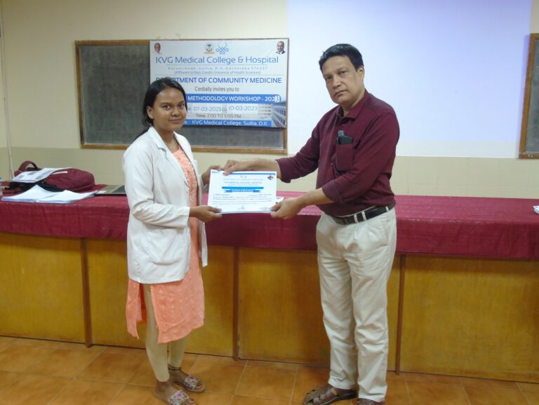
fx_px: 452
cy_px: 202
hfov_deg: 61.7
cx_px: 270
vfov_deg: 48.2
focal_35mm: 29
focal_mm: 5.2
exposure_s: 1/13
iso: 400
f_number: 3.6
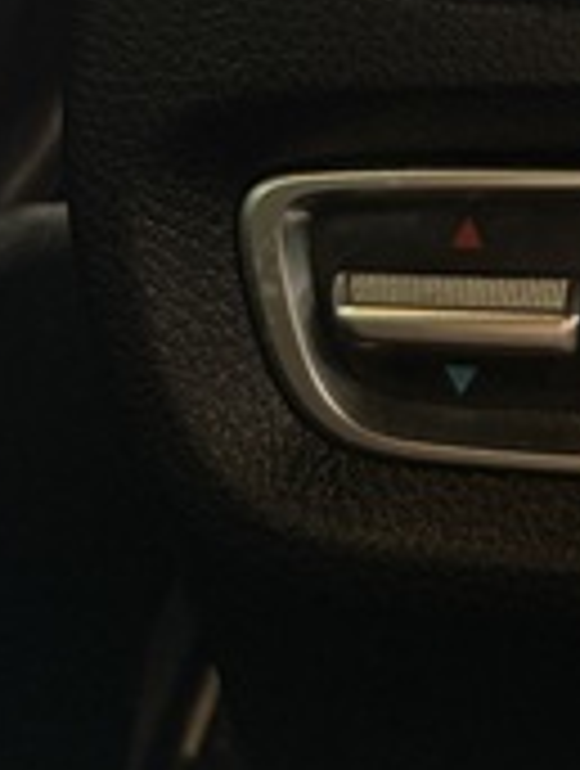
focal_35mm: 84
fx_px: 1870
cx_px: 868
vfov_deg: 20.1
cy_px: -378
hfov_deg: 16.1
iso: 250
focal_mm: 6.76
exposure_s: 1/60
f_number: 1.78
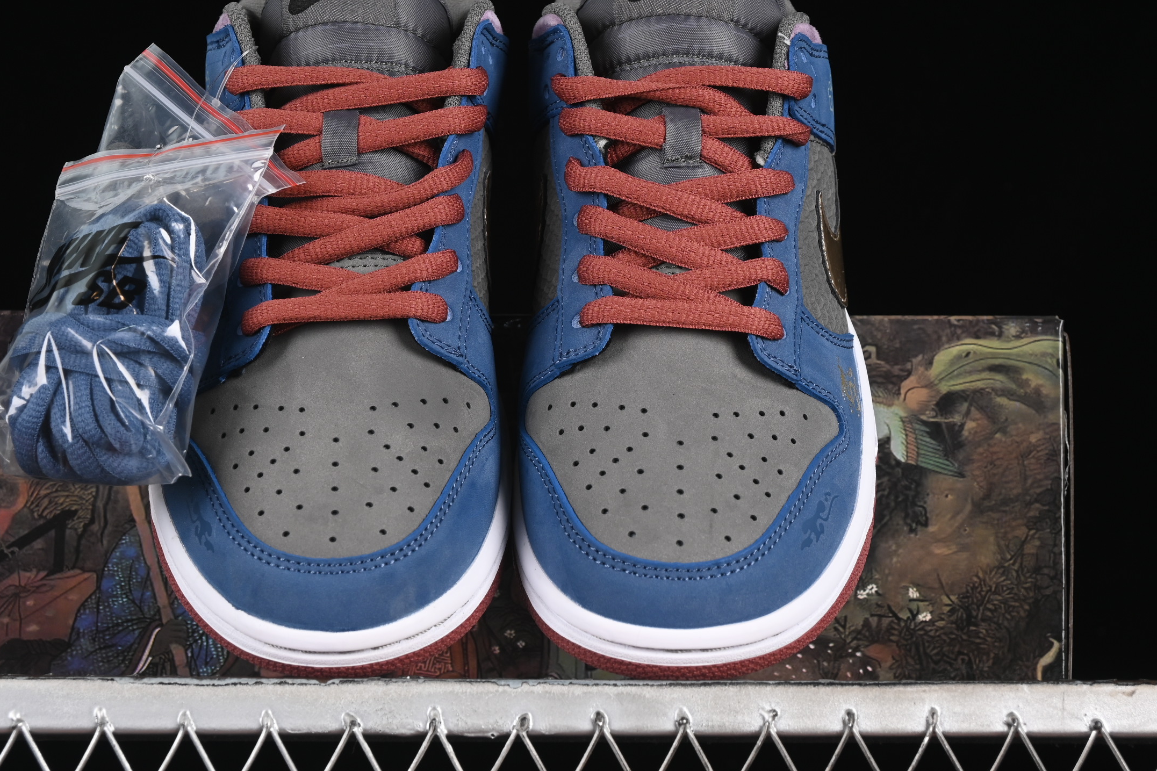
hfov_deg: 21.0
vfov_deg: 14.1
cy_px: 368
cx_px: 513
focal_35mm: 97
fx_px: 3117
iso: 160
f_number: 7.1
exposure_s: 1/80
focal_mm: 50
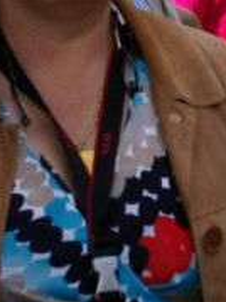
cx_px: 432
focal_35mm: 355
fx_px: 3095
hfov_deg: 4.1
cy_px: -121
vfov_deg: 5.5
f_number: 8
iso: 200
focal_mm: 55
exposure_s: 1/250
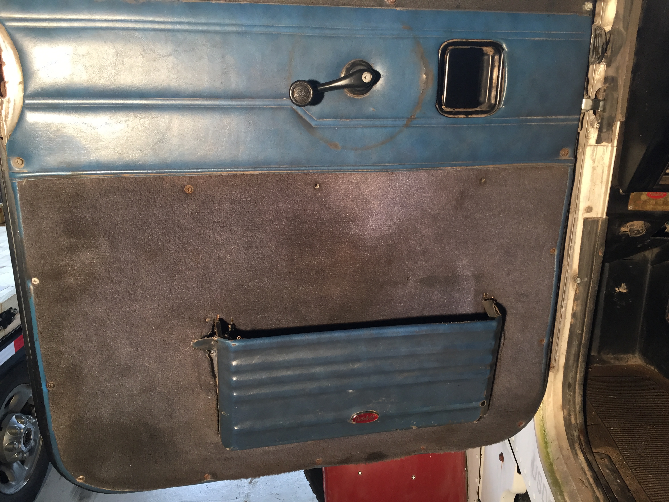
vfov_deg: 48.2
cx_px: 334
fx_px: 560
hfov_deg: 61.7
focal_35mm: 29
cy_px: 251
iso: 32
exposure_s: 1/30
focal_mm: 4.15
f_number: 2.2
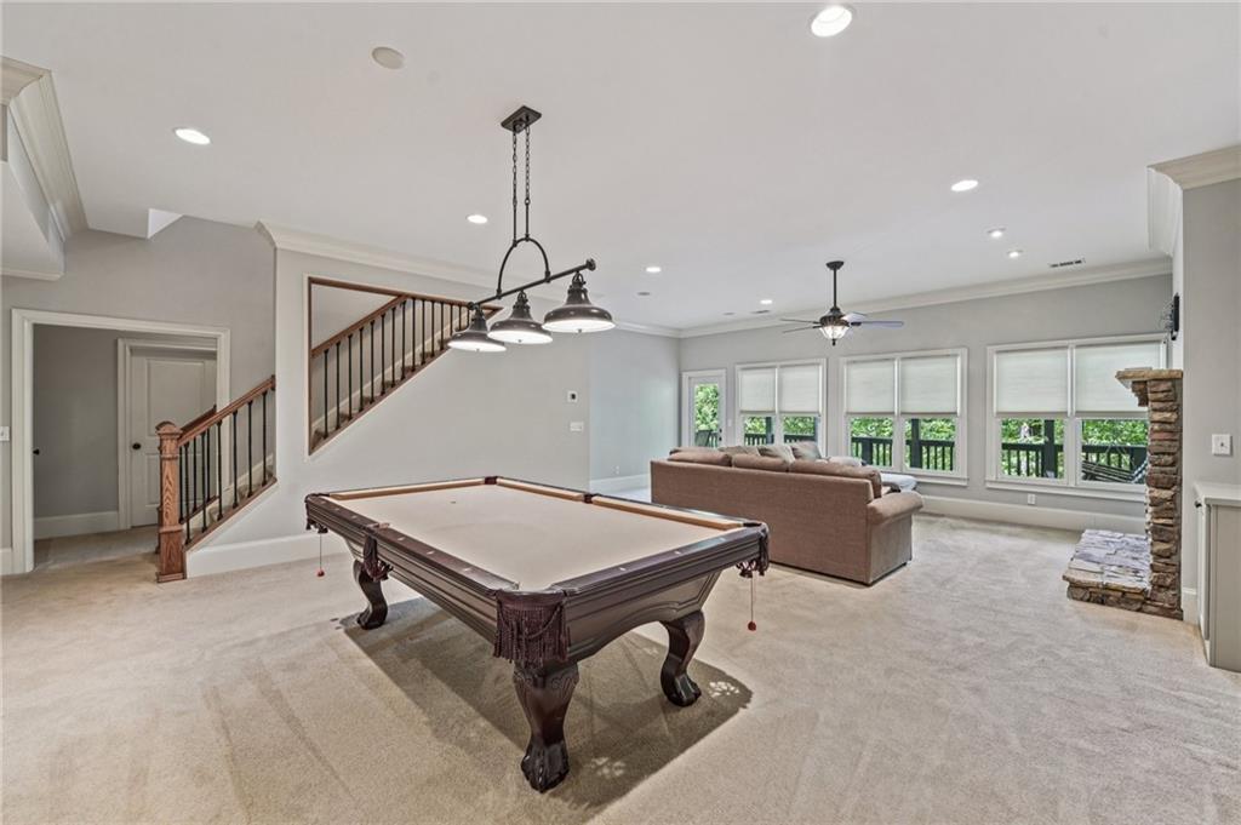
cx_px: 620
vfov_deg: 81.1
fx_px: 482
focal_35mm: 14
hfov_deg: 104.3
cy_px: 412
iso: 320
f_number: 8
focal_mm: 14
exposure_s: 1/2.5
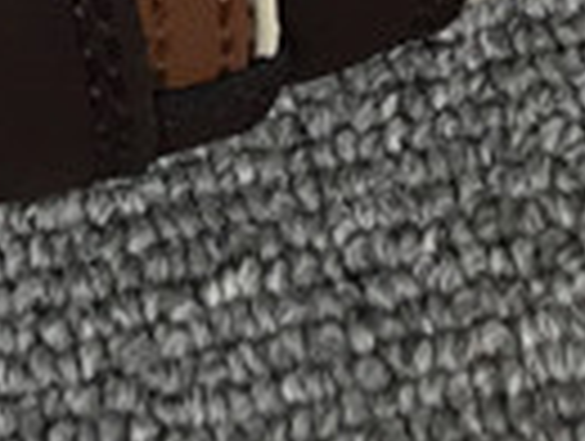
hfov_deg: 9.0
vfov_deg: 6.3
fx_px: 3623
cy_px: -983
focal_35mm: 214
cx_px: -230
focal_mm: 3.3
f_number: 2.4
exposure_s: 1/120
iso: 32
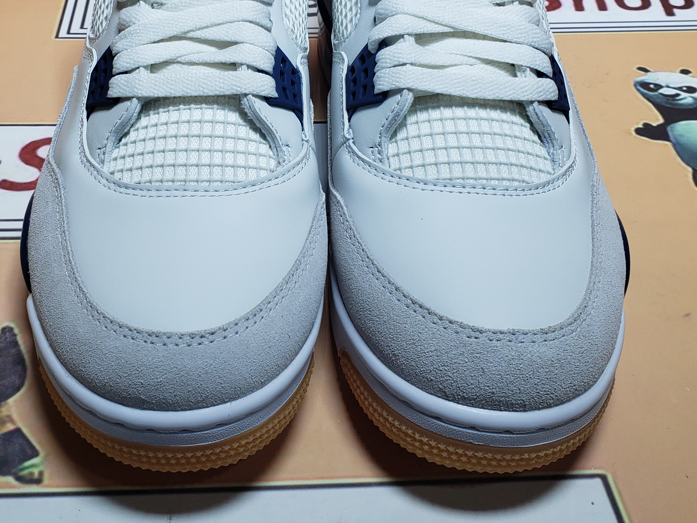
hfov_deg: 44.4
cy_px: 132
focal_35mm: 42
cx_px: 257
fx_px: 846
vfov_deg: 33.7
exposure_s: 1/330
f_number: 2.4
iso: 50
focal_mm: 4.3
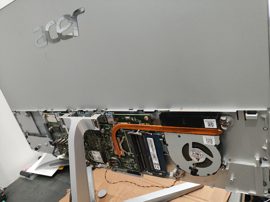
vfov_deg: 56.9
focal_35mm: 24
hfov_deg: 71.6
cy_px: 101
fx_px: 187
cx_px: 135
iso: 570
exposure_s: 1/25
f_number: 1.8
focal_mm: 4.68
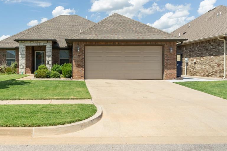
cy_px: 67
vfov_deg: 36.9
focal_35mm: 36
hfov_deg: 52.3
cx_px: 80
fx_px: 227
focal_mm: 18
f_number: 8
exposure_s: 1/1600
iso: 125
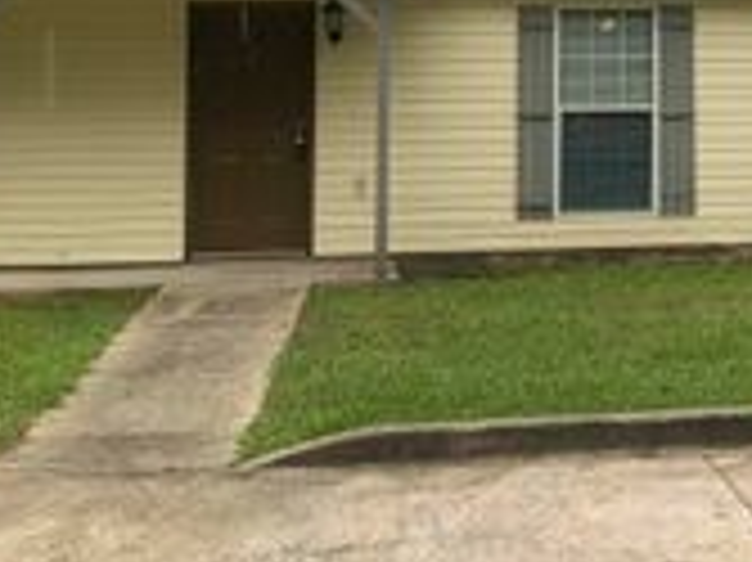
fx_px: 1693
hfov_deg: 24.2
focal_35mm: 78
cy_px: 16
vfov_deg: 18.4
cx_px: 711
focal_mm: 4.25
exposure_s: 1/340
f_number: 1.8
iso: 25
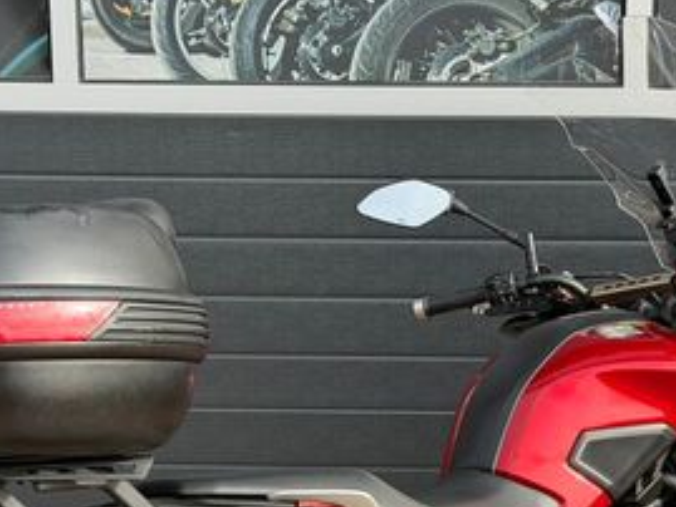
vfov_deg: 12.7
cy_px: 587
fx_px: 2227
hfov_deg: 17.2
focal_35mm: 114
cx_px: 415
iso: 80
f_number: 1.78
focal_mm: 6.76
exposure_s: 1/1203
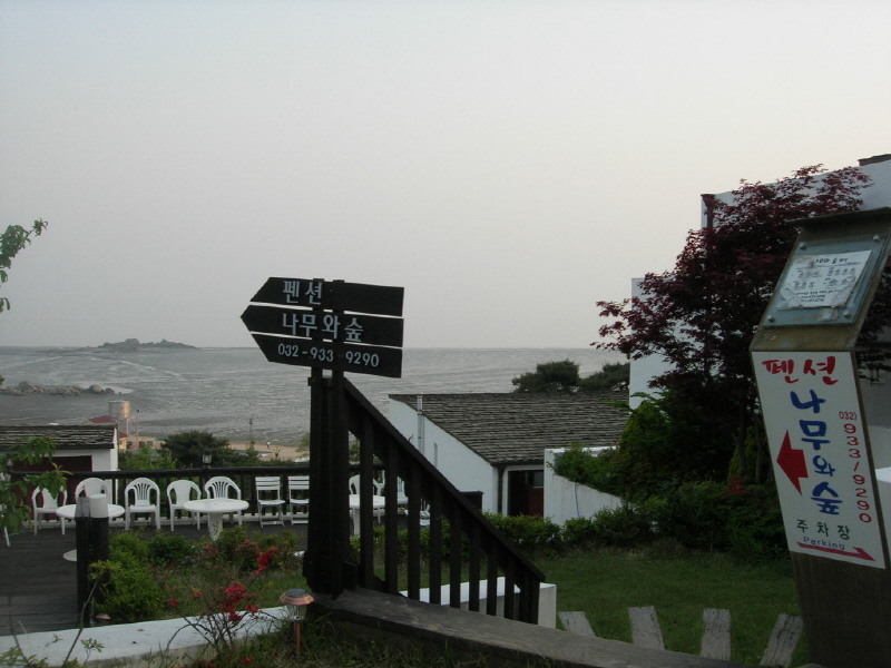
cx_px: 446
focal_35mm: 38
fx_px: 978
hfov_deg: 49.0
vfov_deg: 37.7
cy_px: 334
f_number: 4.8
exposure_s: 1/120
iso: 64
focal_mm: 7.8
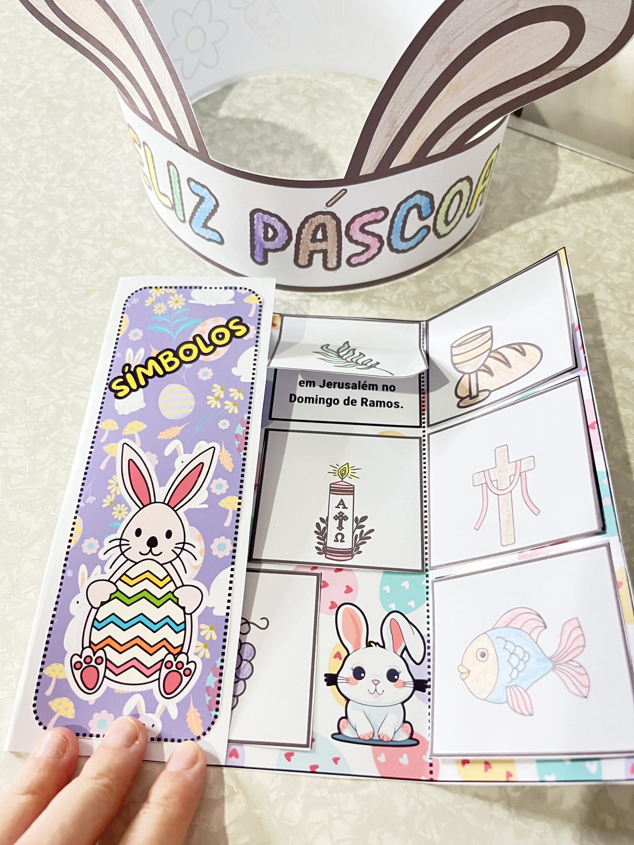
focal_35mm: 26
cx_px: 317
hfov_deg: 53.1
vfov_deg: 67.3
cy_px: 422
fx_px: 635
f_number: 1.6
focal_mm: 5.1
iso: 640
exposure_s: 1/36
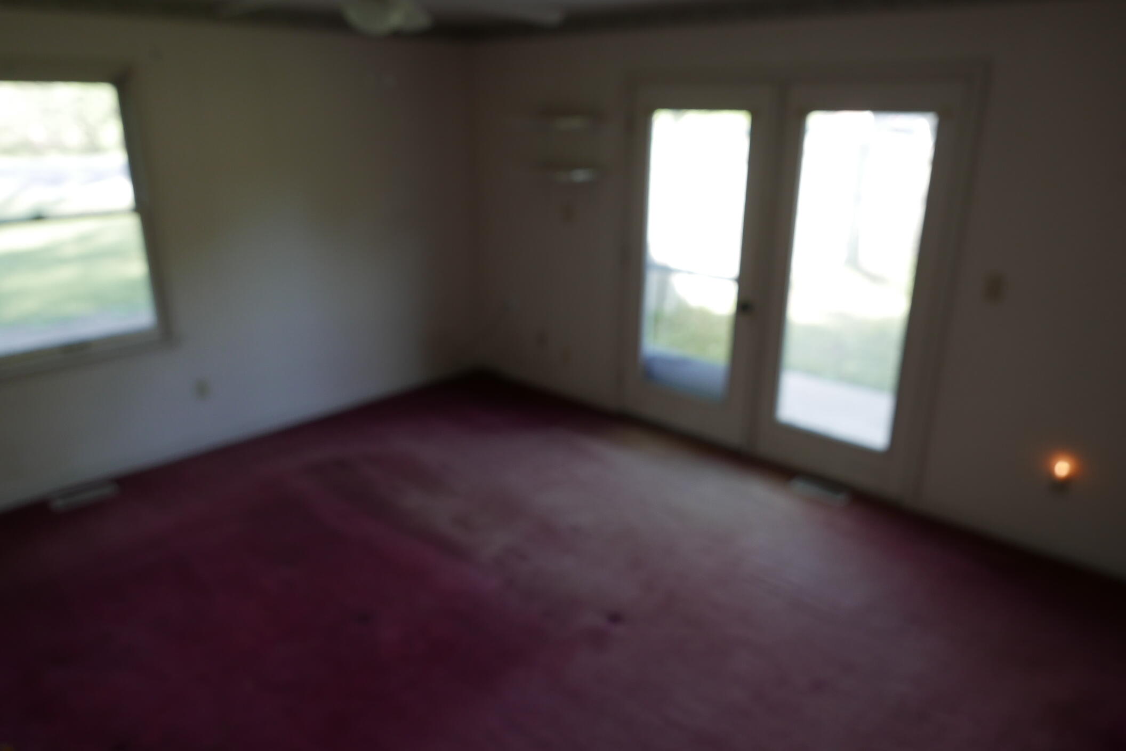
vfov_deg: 53.1
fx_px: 751
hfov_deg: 73.7
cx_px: 563
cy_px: 376
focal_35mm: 24
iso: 200
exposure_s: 1/125
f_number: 2.2
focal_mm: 10.9
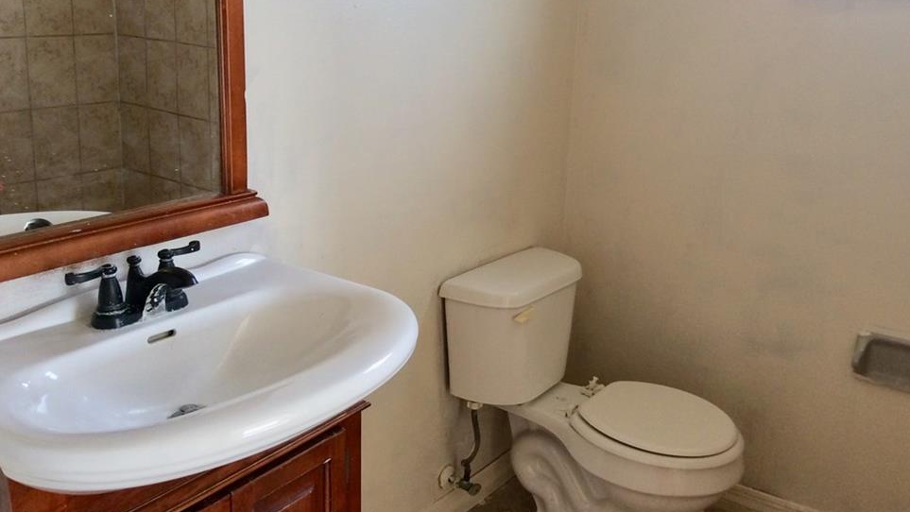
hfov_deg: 54.0
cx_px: 469
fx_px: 893
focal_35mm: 37
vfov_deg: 31.9
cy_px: 196
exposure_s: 1/30
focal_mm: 3.3
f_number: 2.4
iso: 40
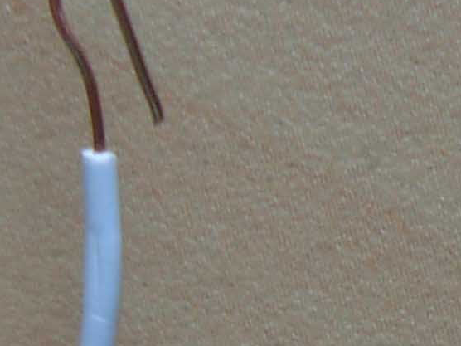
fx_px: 2797
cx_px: 649
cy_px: 163
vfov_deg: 7.1
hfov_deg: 9.2
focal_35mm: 210
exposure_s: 1/19
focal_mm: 6.3
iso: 79
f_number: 2.9
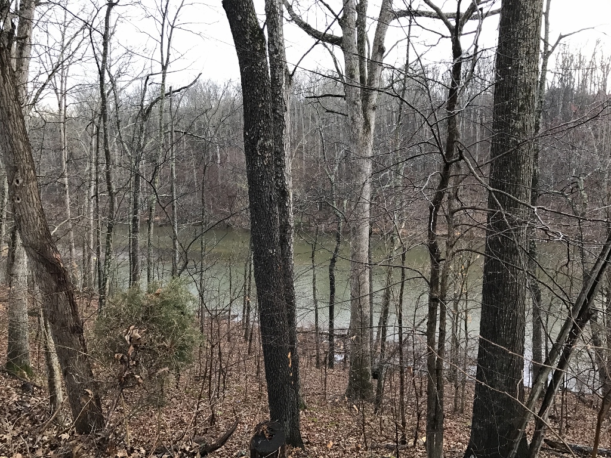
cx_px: 306
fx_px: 494
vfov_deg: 49.7
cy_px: 229
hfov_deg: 63.4
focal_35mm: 28
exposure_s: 1/33
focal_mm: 3.99
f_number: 1.8
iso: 32
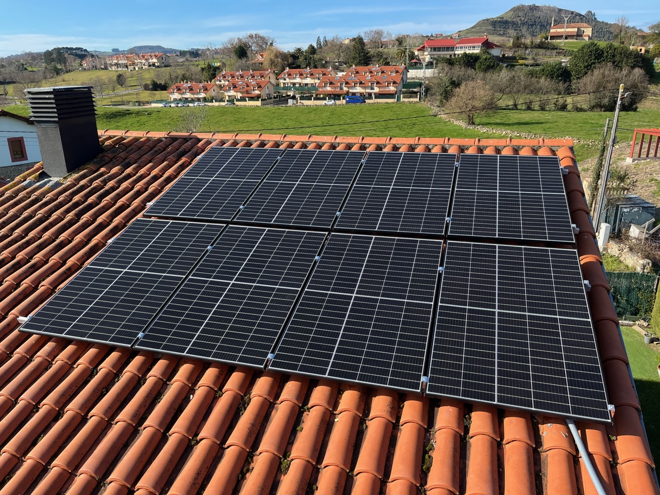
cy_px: 248
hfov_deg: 67.3
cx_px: 330
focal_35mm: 26
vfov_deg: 53.1
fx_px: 496
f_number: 1.6
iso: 50
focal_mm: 5.1
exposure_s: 1/1252
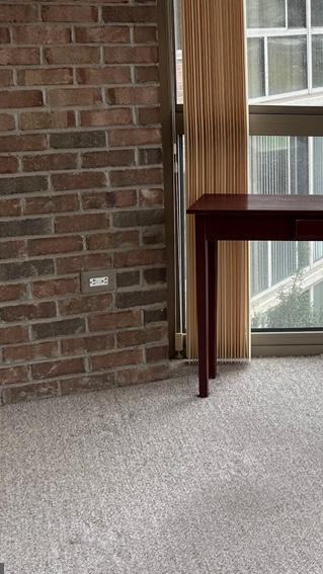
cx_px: 494
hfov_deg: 18.0
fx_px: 898
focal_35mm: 59
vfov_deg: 34.5
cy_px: 129
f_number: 1.78
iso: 64
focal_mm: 6.86
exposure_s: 1/145
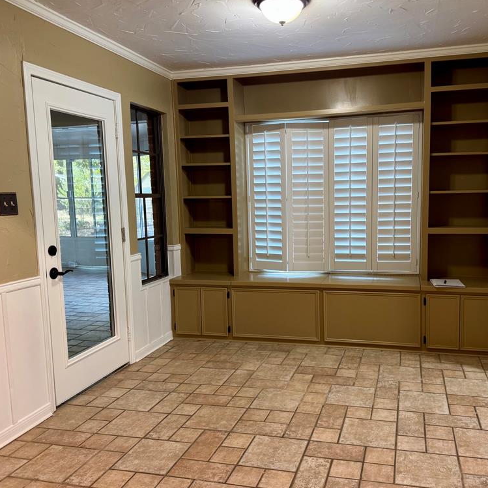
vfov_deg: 55.6
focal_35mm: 29
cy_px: 248
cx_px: 289
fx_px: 463
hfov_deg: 55.3
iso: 160
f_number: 1.78
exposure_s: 1/60
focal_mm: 6.76
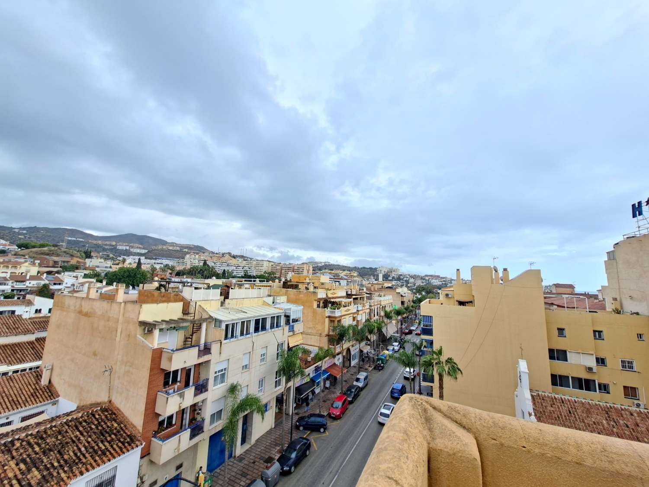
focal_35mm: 13
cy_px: 244
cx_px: 324
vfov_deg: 89.9
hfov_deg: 106.2
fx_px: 244
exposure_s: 1/120
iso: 40
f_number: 2.2
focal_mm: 1.74
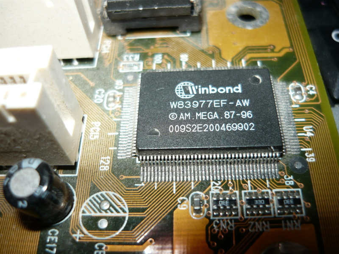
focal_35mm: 33
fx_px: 323
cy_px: 127
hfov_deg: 55.4
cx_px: 170
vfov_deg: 42.9
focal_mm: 5.5
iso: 100
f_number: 2.8
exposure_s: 1/30
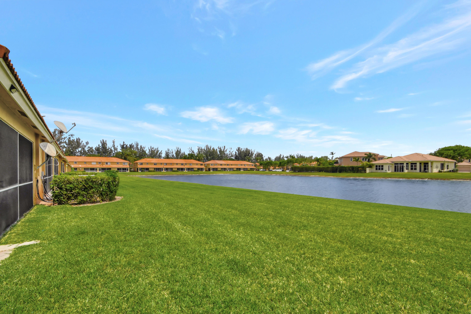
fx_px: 196
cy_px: 157
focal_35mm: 15
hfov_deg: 100.4
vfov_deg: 77.3
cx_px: 236
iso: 400
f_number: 8
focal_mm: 10
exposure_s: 1/2500
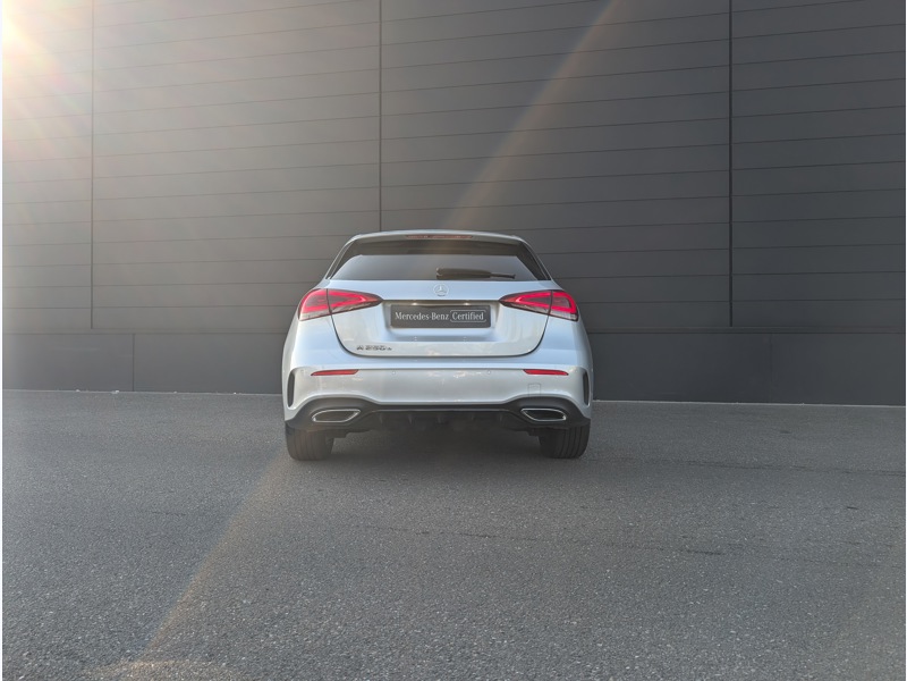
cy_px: 340
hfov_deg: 71.6
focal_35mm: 24
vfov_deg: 56.8
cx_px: 454
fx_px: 629
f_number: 1.68
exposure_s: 1/282
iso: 19
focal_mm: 6.9
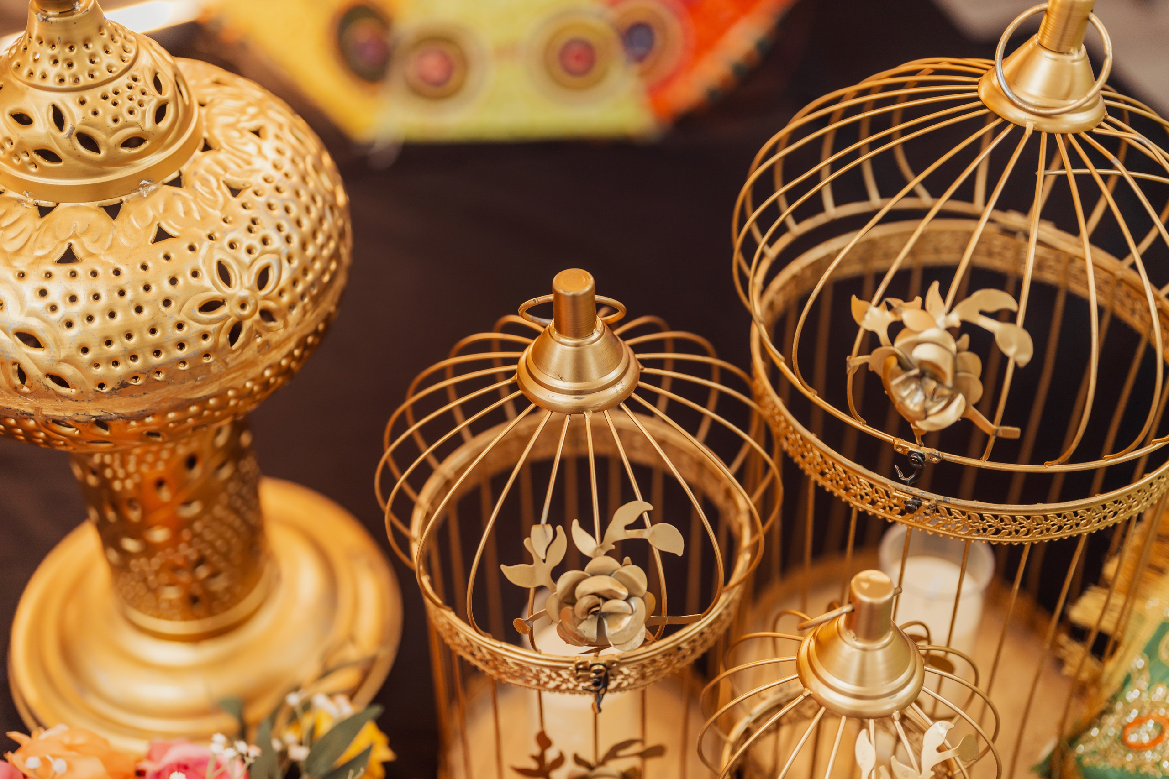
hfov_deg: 39.6
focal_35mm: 50
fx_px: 1624
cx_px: 584
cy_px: 390
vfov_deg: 27.0
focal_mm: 50
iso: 160
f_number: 1.2
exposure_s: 1/200
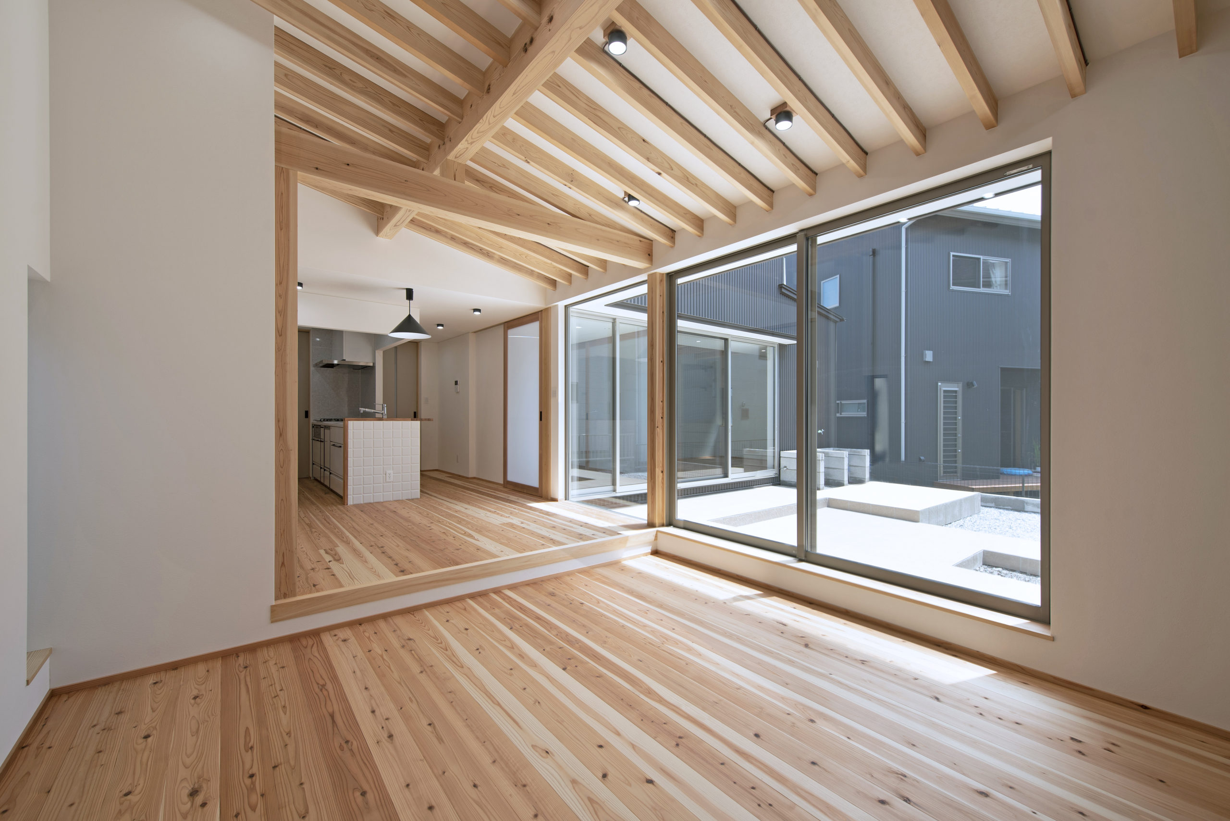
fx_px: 478
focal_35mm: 14
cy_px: 410
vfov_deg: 81.3
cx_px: 615
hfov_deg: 104.2
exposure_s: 1/50
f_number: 8
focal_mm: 14
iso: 100
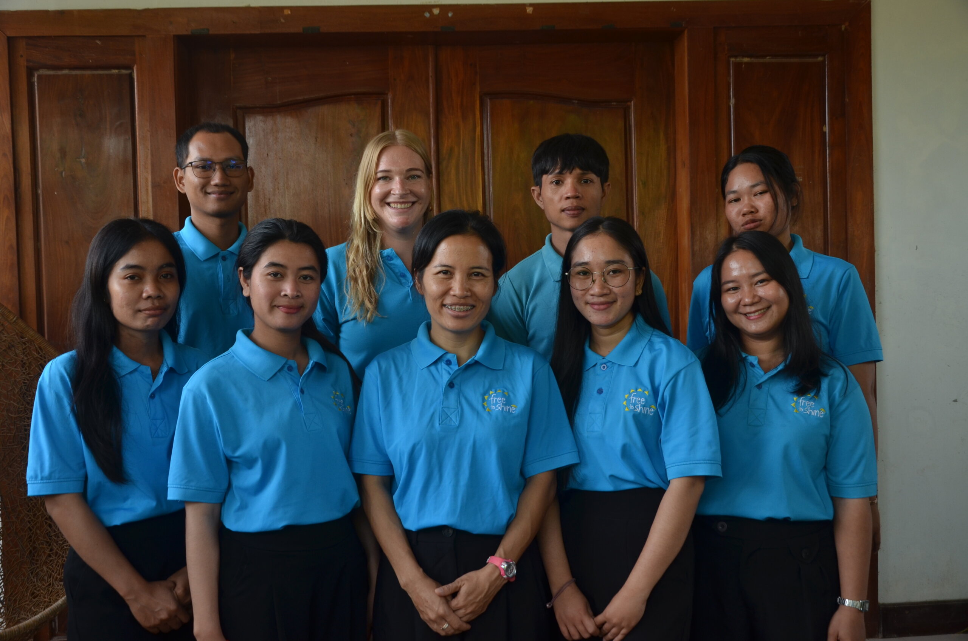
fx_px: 966
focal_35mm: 36
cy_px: 320
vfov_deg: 36.7
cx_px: 484
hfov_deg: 53.2
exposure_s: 1/125
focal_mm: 24
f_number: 5.6
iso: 250
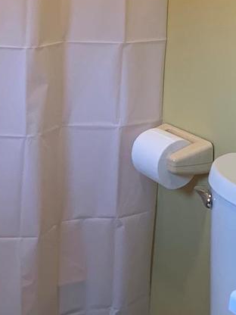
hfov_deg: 15.4
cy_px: 25
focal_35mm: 96
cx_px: 147
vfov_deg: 20.0
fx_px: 873
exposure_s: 1/60
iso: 250
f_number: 1.8
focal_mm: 4.25
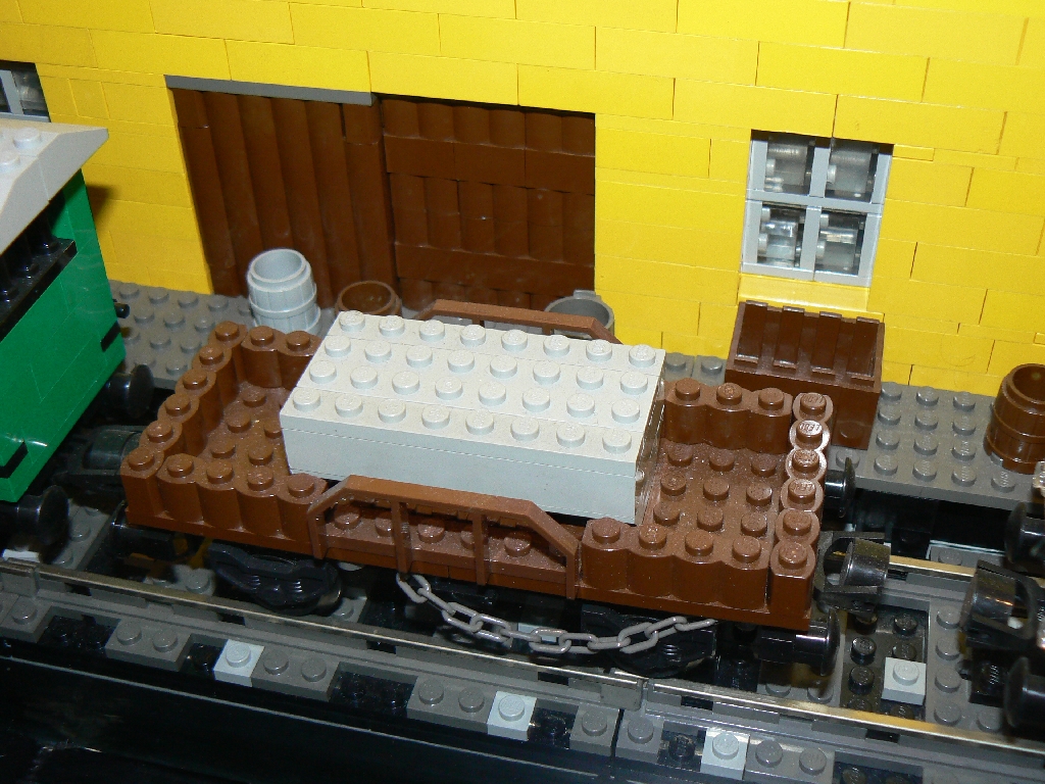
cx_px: 522
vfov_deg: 31.5
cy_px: 392
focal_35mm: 46
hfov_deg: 41.2
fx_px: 1389
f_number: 2.8
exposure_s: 1/30
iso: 100
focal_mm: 7.6
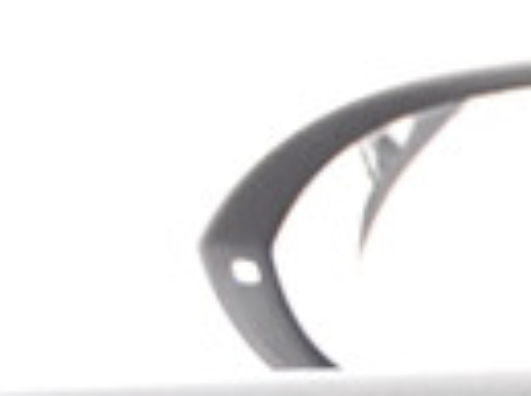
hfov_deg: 6.0
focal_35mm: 296
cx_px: 1801
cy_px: 1157
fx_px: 4532
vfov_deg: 4.8
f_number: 3.2
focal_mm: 26
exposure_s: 1/40
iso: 5600
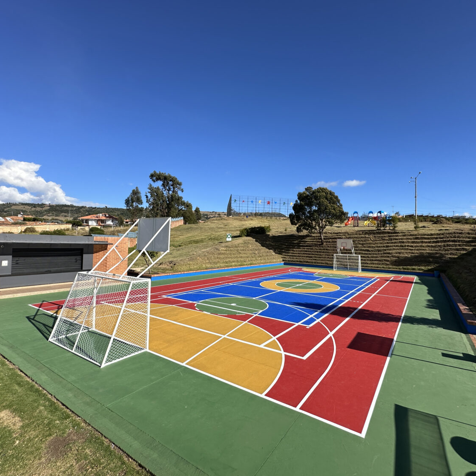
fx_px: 264
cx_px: 268
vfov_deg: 84.0
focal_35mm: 17
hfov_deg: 83.6
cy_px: 238
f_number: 2.2
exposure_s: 1/2451
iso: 50
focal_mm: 2.22
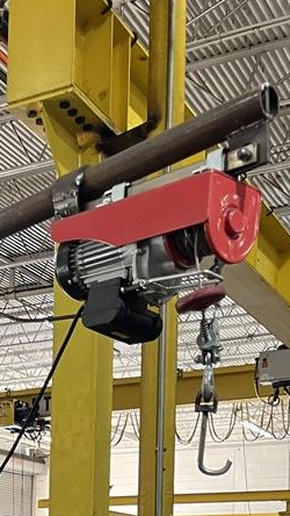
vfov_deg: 26.4
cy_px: 605
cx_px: -107
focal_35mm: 72
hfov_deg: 15.8
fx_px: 984
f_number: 1.6
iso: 160
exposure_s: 1/60
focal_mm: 5.1
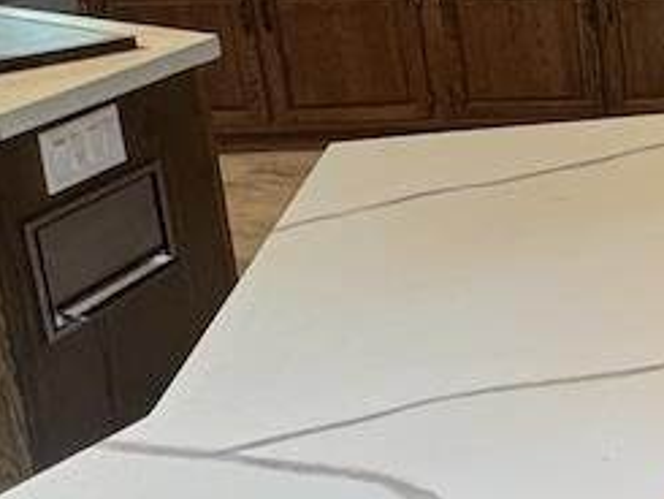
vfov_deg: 19.9
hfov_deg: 20.1
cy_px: 71
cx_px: 1165
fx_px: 1401
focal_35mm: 73
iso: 500
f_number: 2.2
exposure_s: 1/60
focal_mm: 2.22
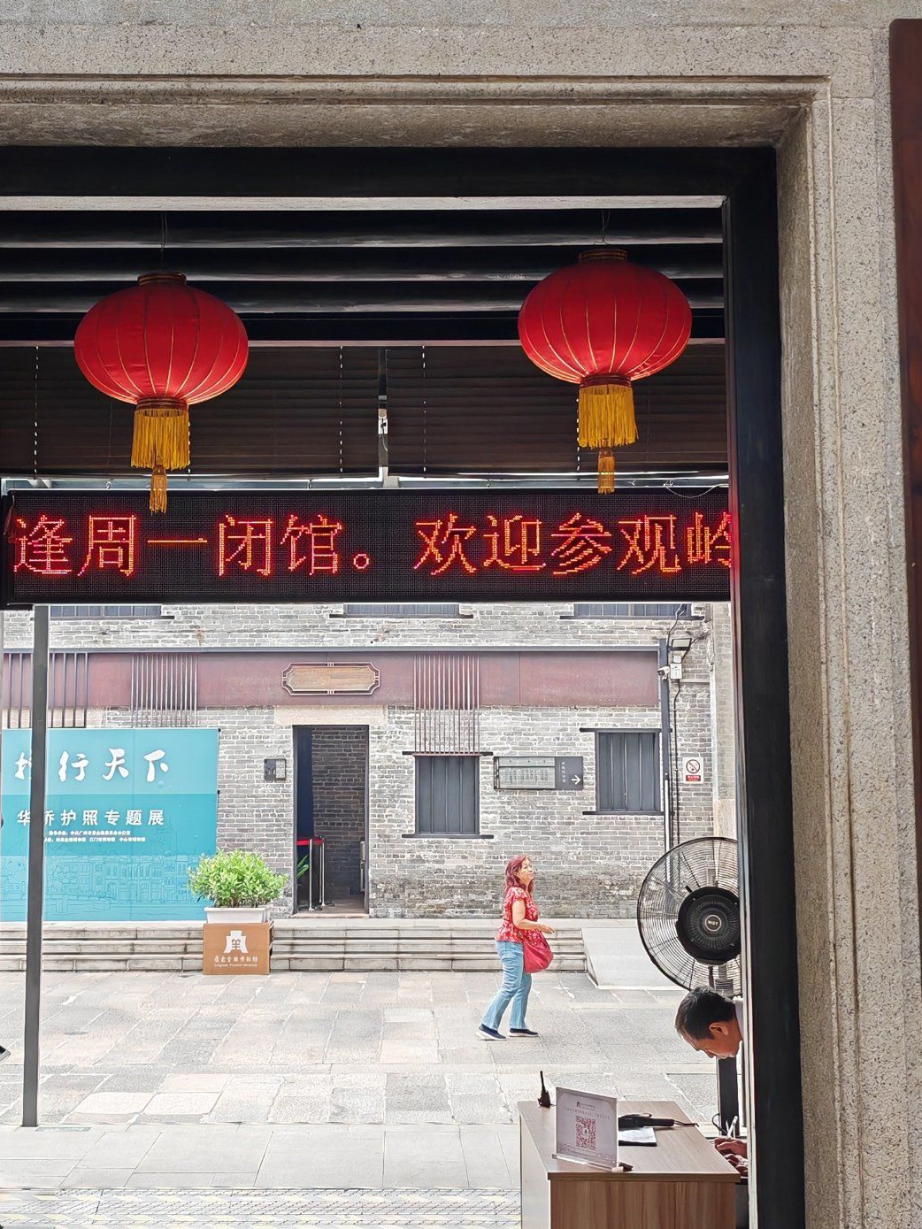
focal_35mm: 57
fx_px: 2024
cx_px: 371
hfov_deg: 25.6
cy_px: 580
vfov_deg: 33.8
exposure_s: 1/100
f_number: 1.9
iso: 200
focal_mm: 6.12
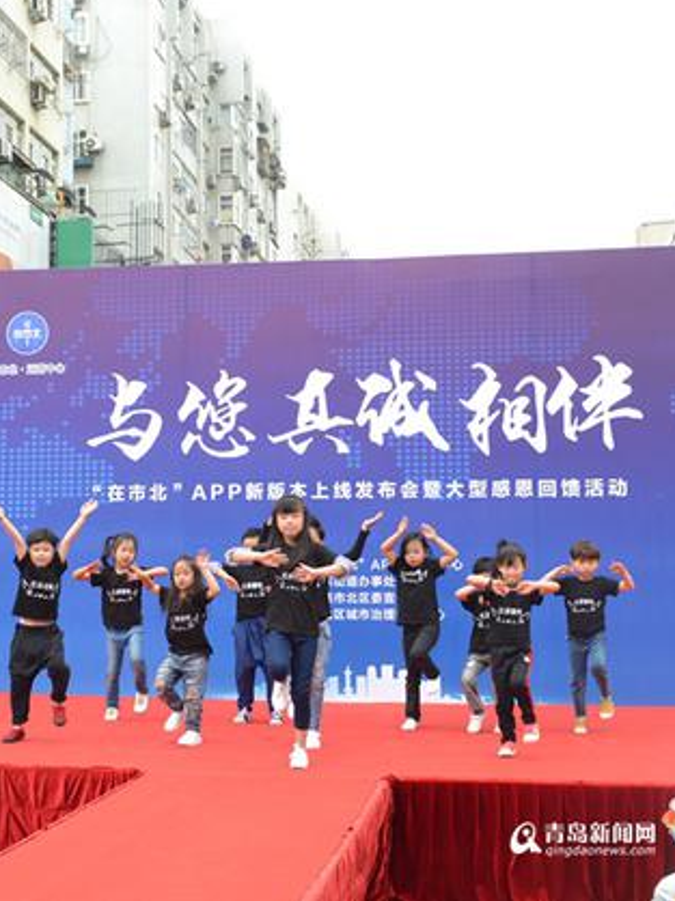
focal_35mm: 53
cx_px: 272
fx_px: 1379
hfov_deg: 27.4
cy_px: 444
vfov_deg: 36.2
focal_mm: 24
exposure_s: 1/200
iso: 400
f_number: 7.1
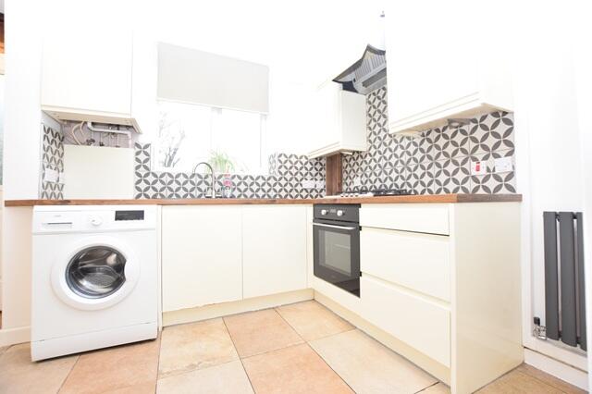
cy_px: 197
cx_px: 296
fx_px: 247
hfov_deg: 100.4
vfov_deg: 77.3
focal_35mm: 15
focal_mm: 10
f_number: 5
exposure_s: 1/100
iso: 800
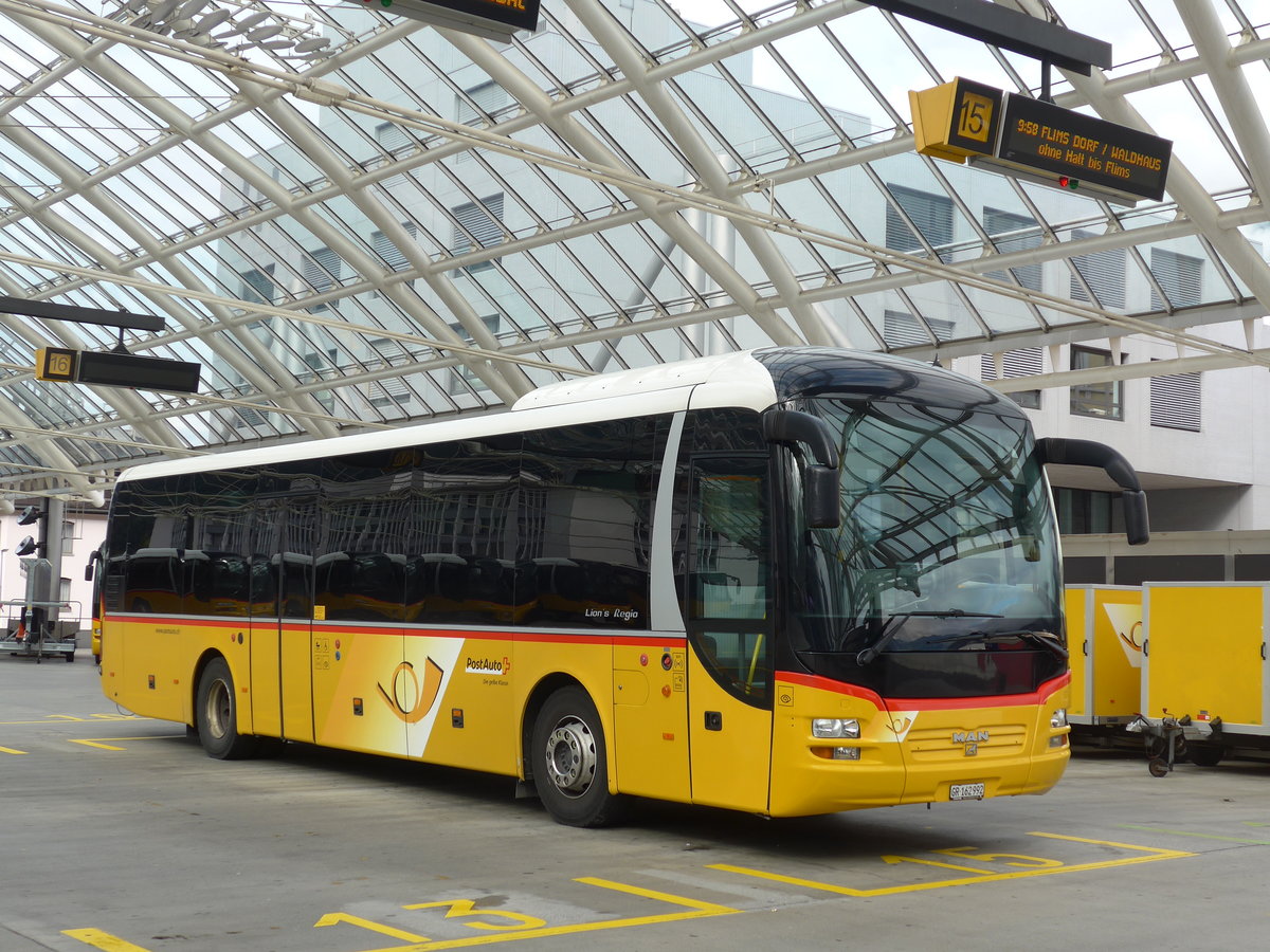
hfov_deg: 38.9
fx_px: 1798
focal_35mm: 49
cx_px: 635
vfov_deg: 29.7
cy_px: 476
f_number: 3.2
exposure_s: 1/320
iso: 80
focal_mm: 10.1
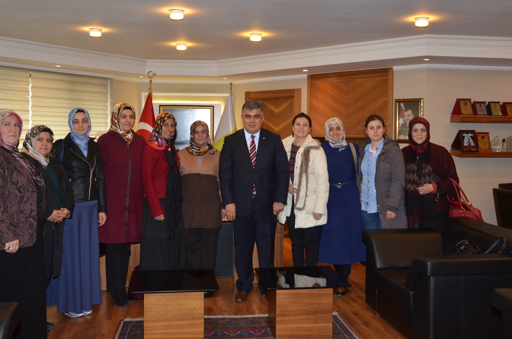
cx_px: 252
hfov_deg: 47.5
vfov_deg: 32.5
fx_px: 582
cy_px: 150
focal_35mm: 41
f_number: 4
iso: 800
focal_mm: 24
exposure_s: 1/60
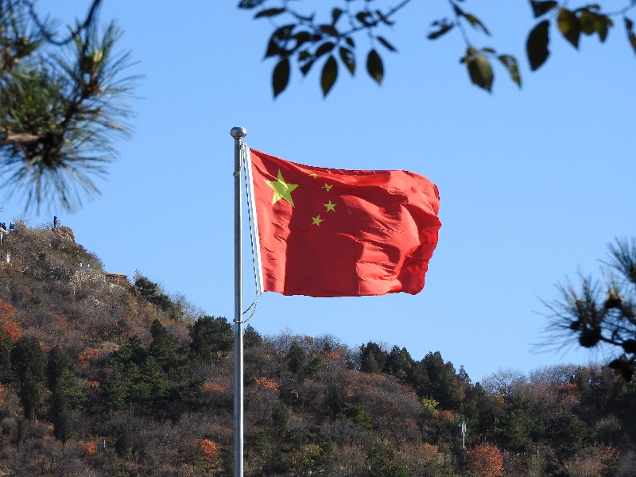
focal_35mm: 220
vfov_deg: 6.8
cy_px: 238
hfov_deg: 9.0
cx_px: 318
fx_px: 4042
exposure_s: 1/400
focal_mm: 39.4
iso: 100
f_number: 5.3
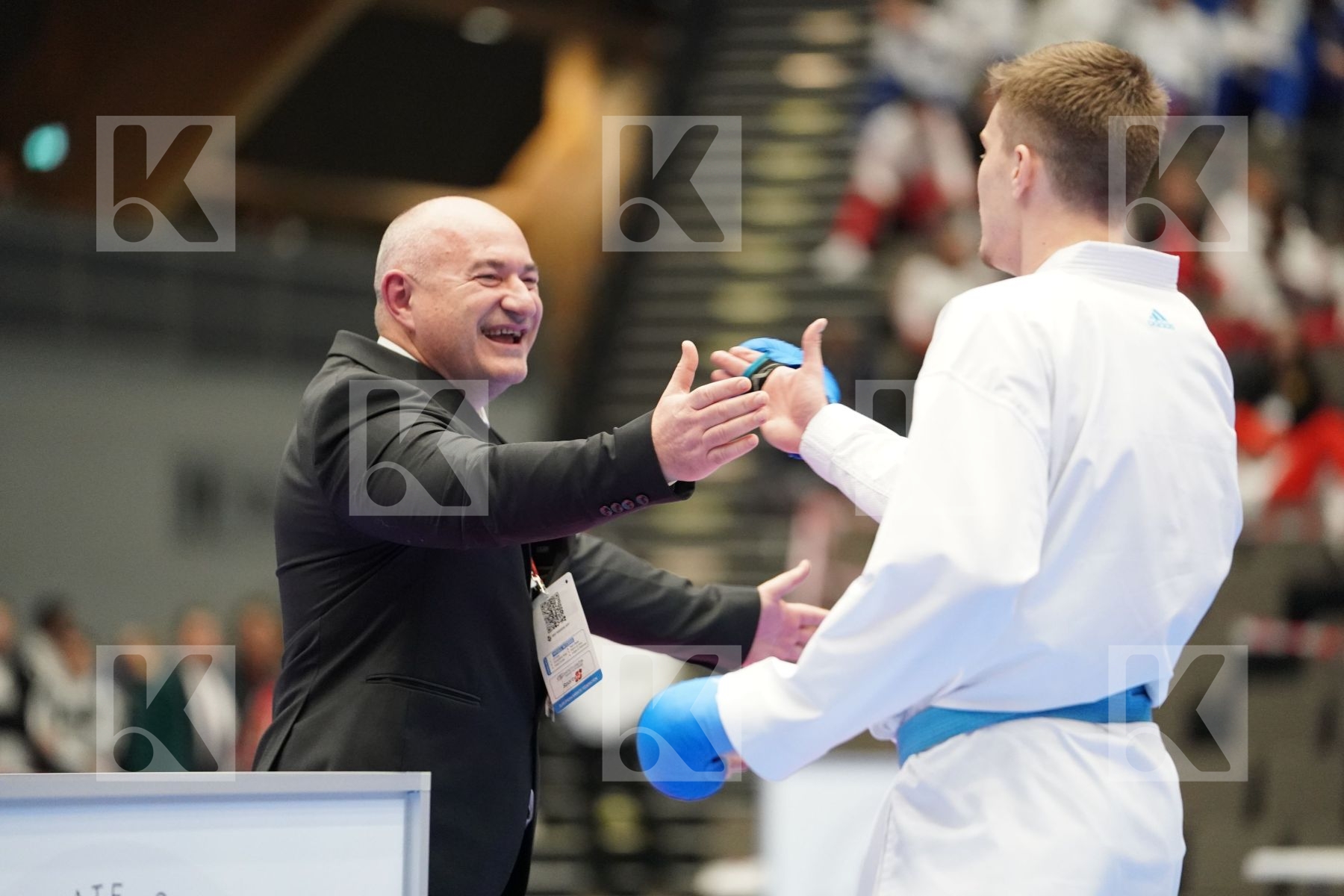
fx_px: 7466
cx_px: 672
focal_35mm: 200
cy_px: 448
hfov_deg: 10.3
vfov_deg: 6.9
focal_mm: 200
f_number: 2.8
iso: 6400
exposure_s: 1/1000
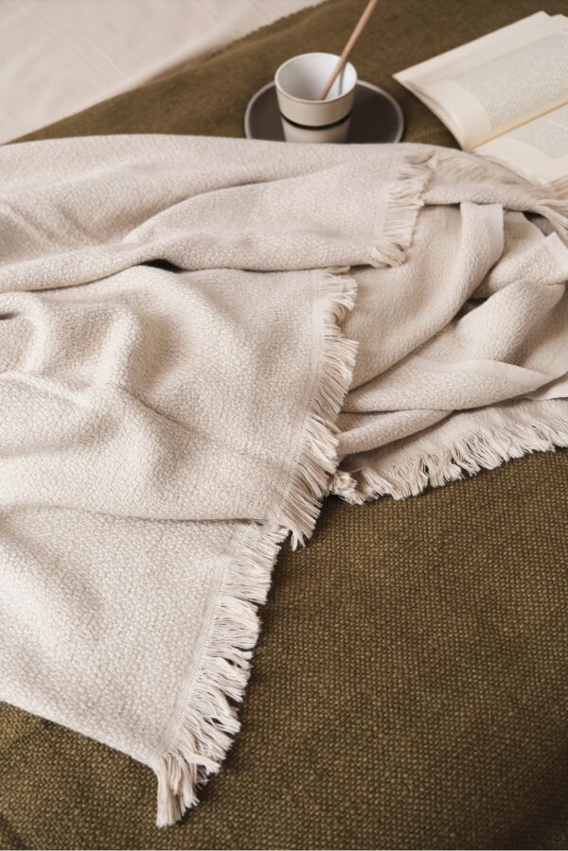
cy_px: 426
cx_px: 284
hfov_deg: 23.0
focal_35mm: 59
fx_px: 1396
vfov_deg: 33.9
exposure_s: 1/58
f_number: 4
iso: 1250
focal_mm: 39.3
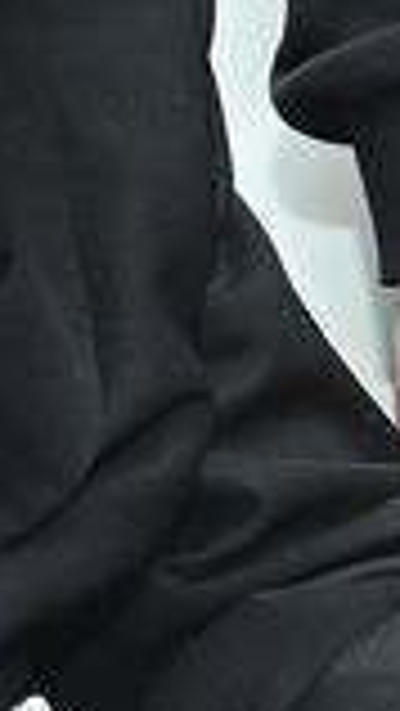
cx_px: 836
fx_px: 5594
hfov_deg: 4.0
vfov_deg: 7.2
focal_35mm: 297
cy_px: 99
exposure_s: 1/160
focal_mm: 32
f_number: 5
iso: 1600
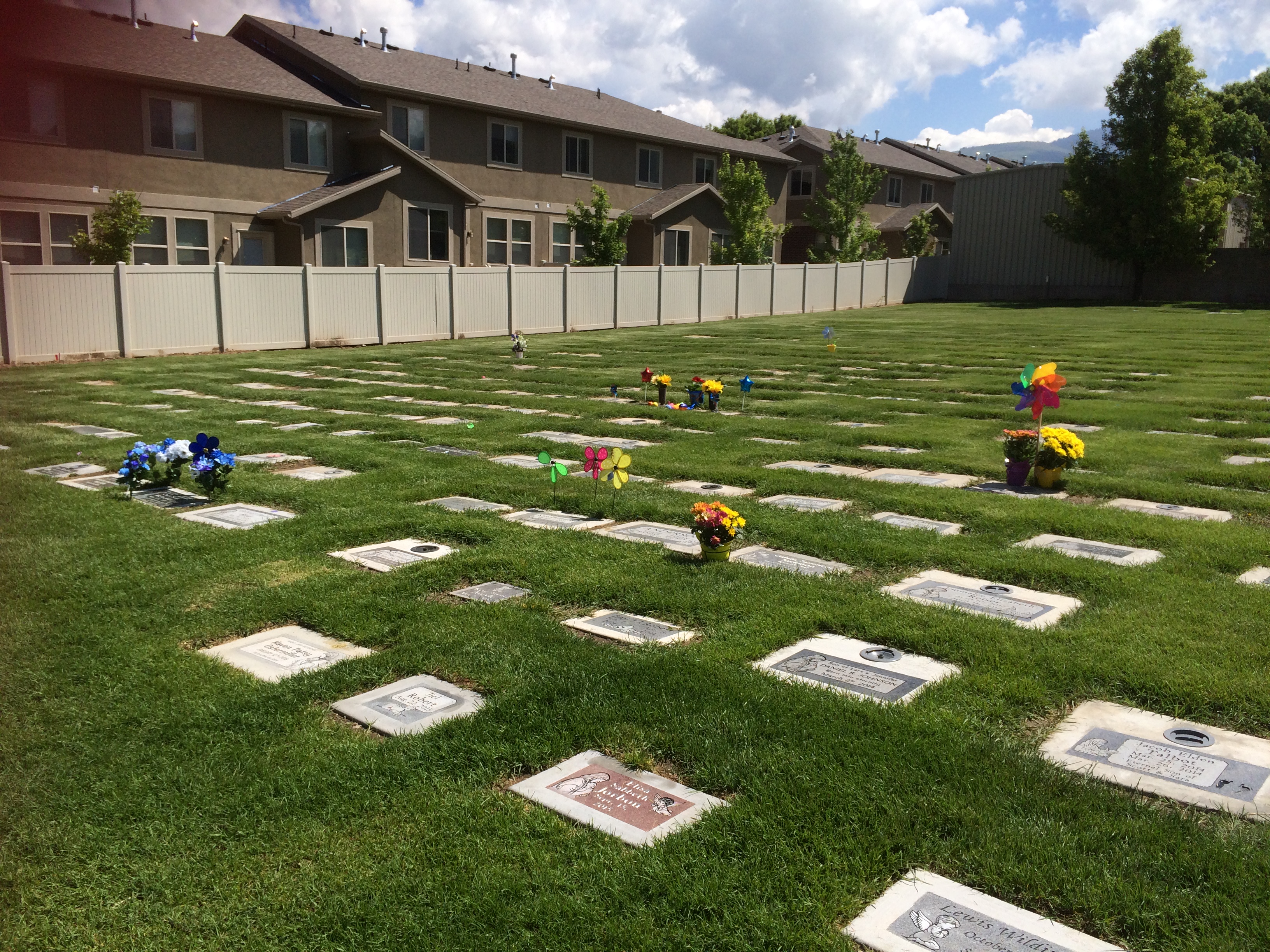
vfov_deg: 48.2
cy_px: 476
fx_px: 1064
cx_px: 635
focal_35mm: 29
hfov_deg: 61.7
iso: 32
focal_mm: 4.15
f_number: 2.2
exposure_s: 1/3425
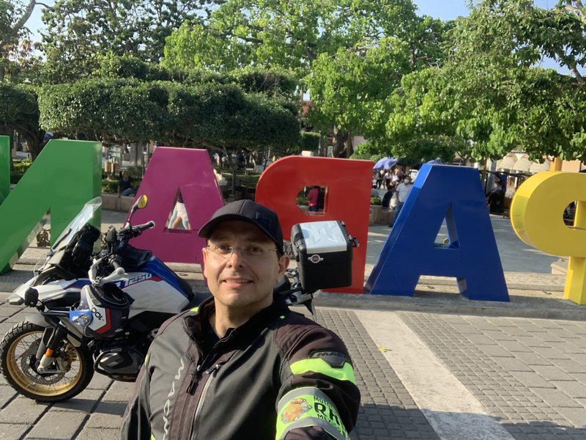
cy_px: 220
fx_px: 542
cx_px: 293
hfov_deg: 56.8
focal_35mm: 32
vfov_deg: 44.2
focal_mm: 2.87
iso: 16
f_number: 2.2
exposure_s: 1/328
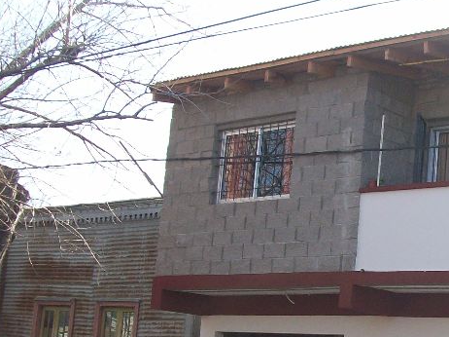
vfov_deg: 18.6
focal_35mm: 78
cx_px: 399
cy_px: 289
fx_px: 1011
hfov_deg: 24.4
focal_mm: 6
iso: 80
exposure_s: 1/430
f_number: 2.7
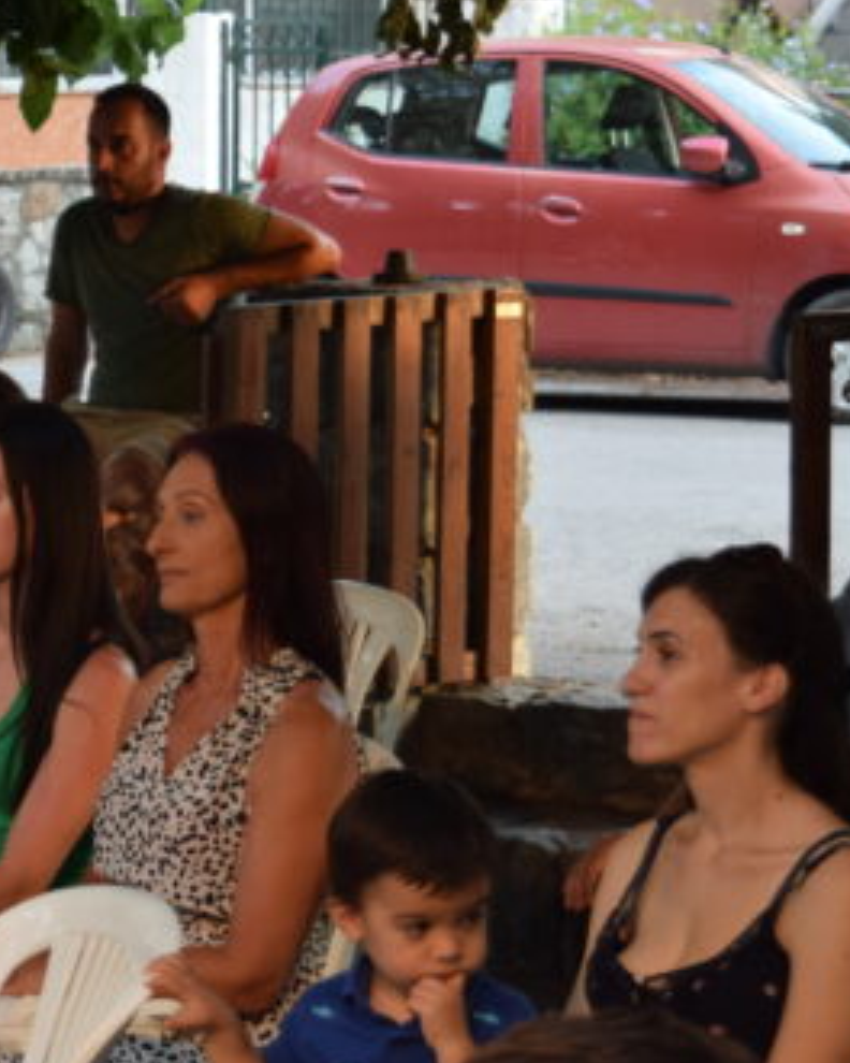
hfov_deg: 11.4
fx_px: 4119
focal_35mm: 131
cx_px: -351
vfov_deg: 14.7
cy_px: 660
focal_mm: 40
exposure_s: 1/30
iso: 400
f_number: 4.8
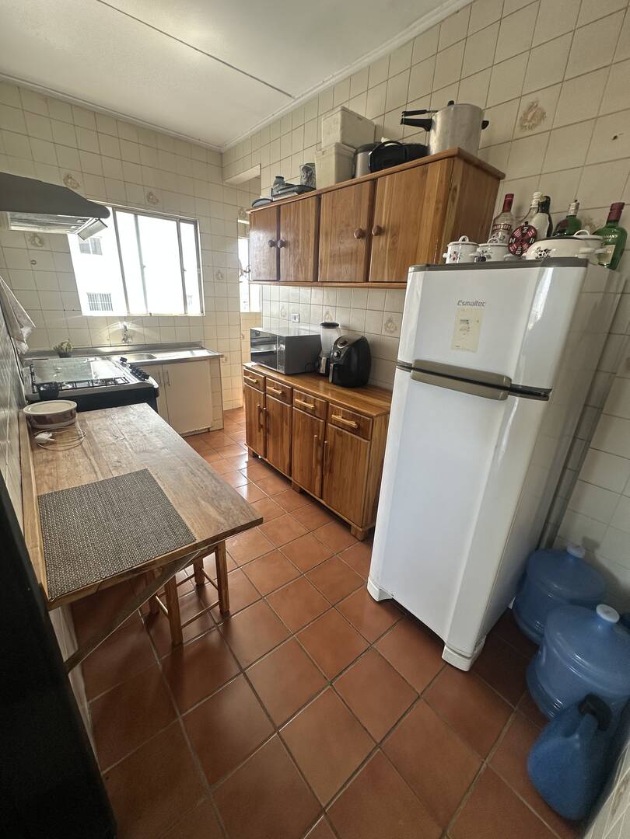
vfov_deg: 102.1
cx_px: 315
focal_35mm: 14
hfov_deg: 85.7
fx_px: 340
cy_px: 420
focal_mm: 2.22
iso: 125
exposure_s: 1/99
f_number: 2.2
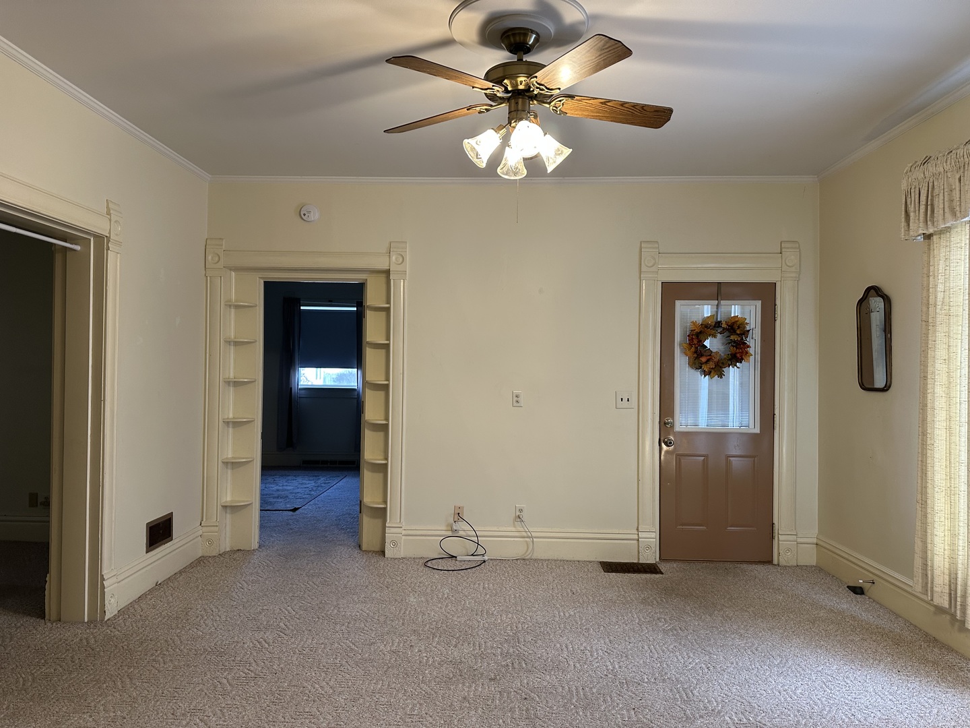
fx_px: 673
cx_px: 485
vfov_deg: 56.8
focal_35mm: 24
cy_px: 364
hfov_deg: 71.6
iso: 160
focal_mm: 6.86
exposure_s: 1/60
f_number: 1.78
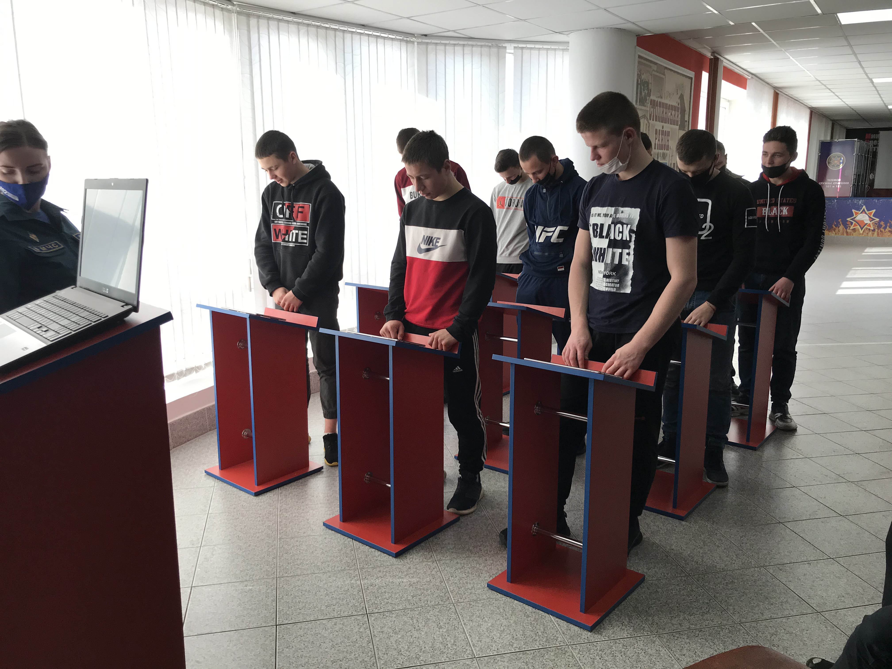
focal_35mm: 28
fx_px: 722
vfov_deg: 49.7
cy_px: 334
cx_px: 446
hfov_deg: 63.4
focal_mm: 3.99
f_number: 1.8
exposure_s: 1/100
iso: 32
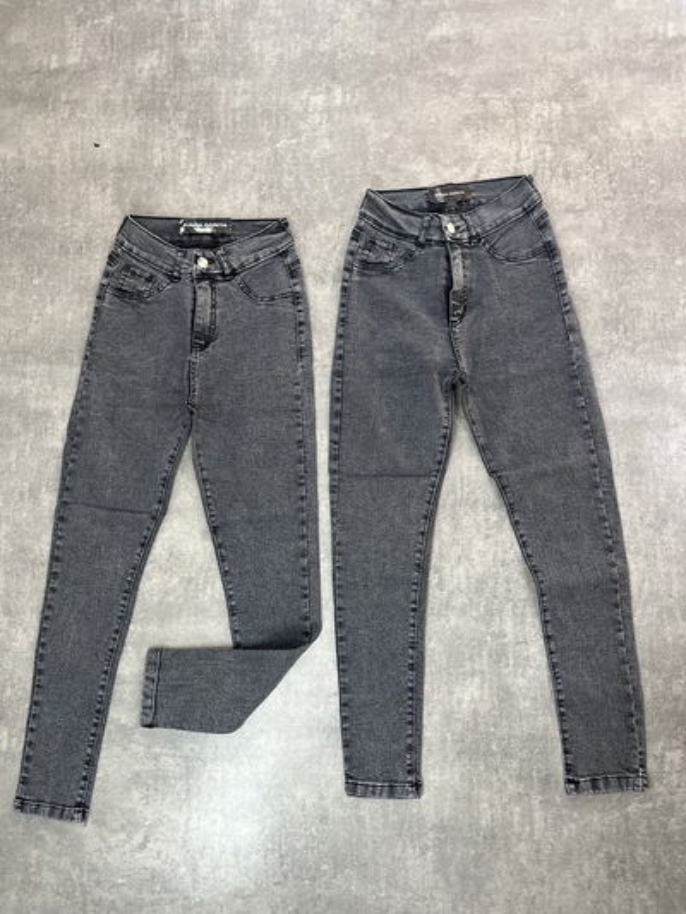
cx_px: 343
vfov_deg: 67.3
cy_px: 457
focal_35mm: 26
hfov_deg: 53.1
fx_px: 687
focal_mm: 5.1
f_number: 1.6
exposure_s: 1/121
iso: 80
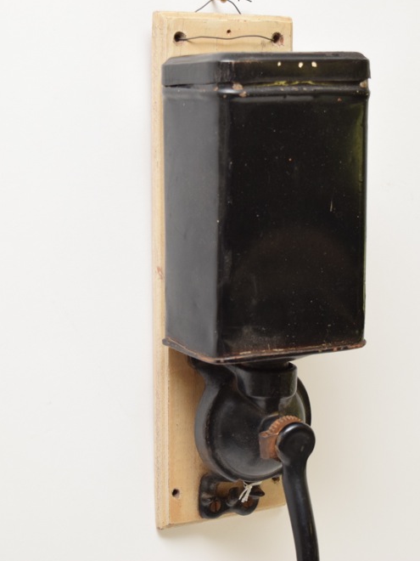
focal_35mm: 83
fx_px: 1343
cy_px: 279
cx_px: 260
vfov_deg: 23.6
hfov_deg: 17.8
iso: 800
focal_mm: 38
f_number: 5.6
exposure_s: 1/100
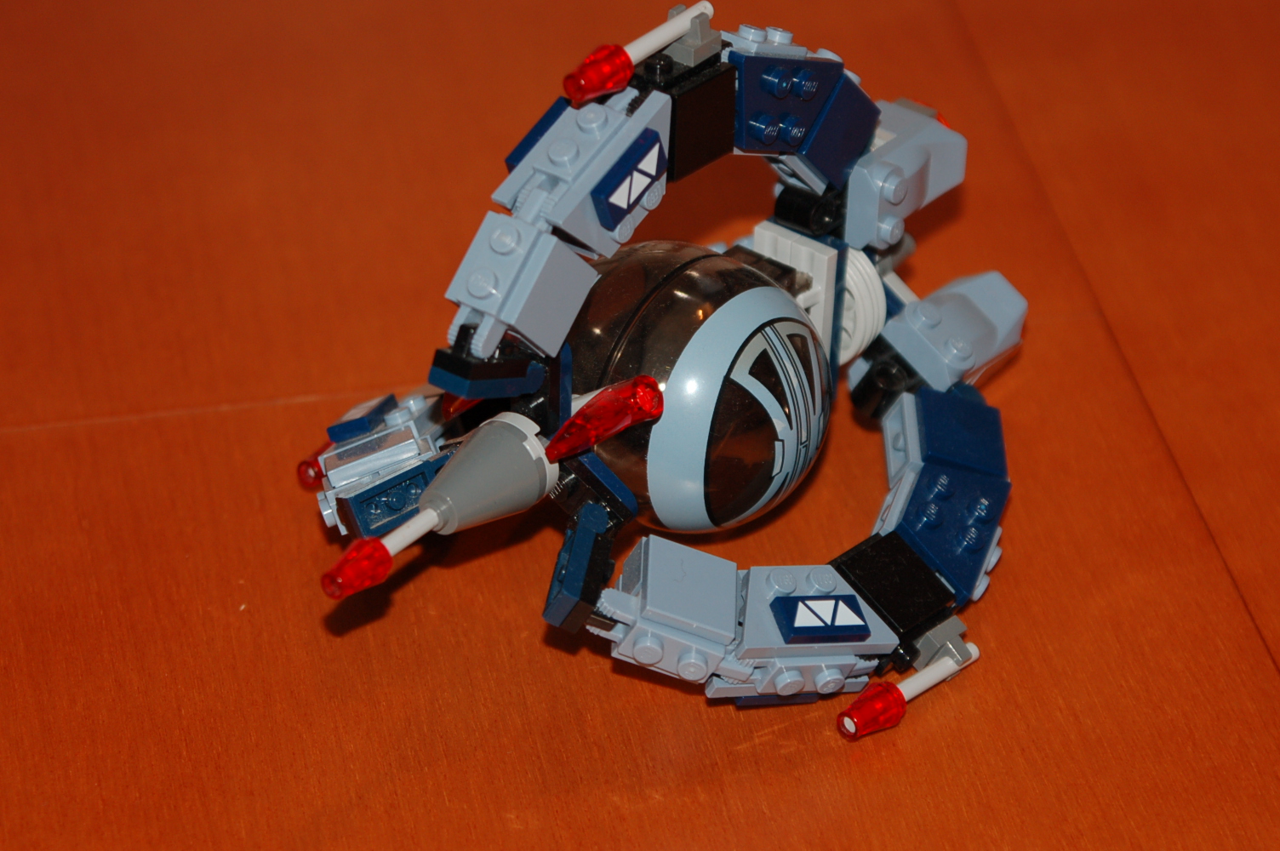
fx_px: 4902
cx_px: 640
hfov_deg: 14.9
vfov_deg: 9.9
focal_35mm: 138
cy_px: 426
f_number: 5.3
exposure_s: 1/60
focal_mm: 92
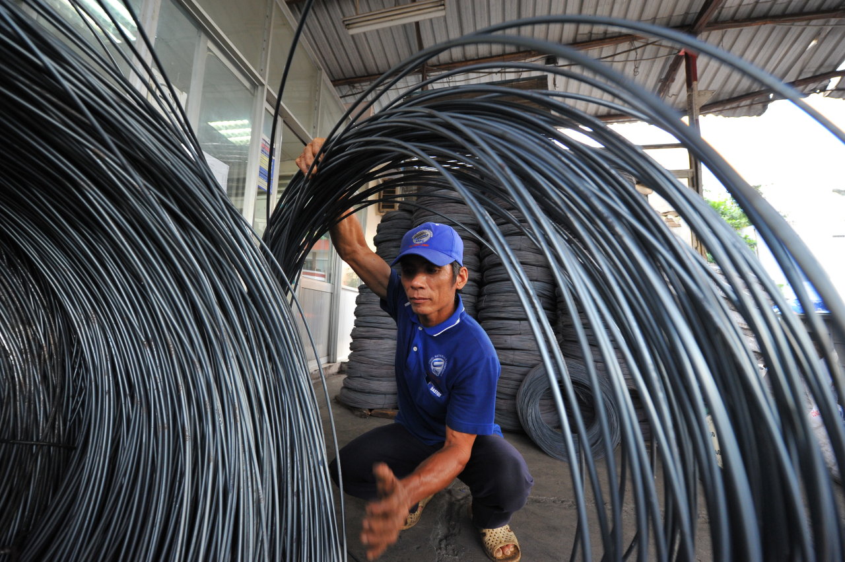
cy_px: 281
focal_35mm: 14
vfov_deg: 81.1
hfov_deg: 104.3
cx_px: 422
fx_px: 328
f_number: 4.5
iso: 1600
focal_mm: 14
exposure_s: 1/160
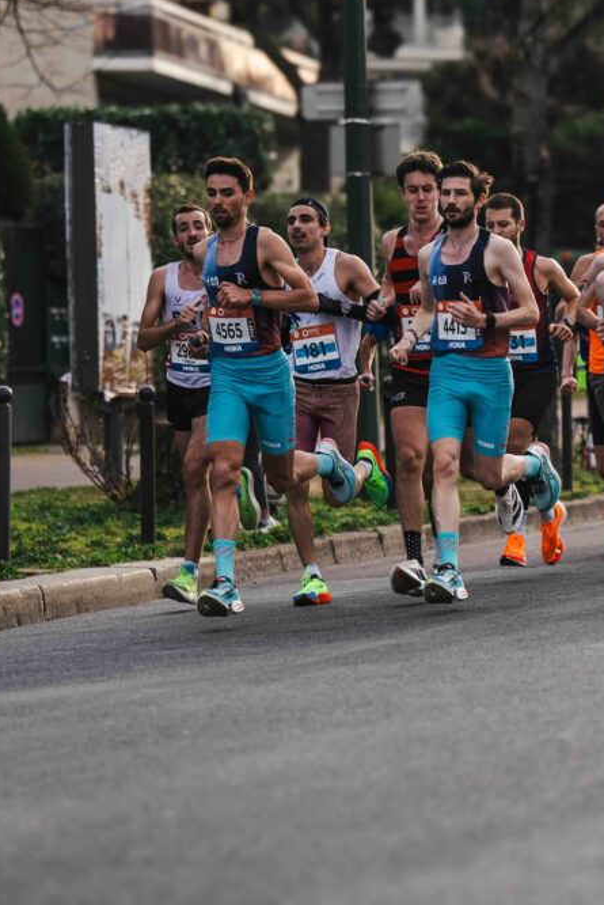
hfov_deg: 7.3
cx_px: 449
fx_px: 4749
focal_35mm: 189
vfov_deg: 10.9
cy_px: 481
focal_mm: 123
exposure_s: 1/1250
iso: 250
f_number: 2.8
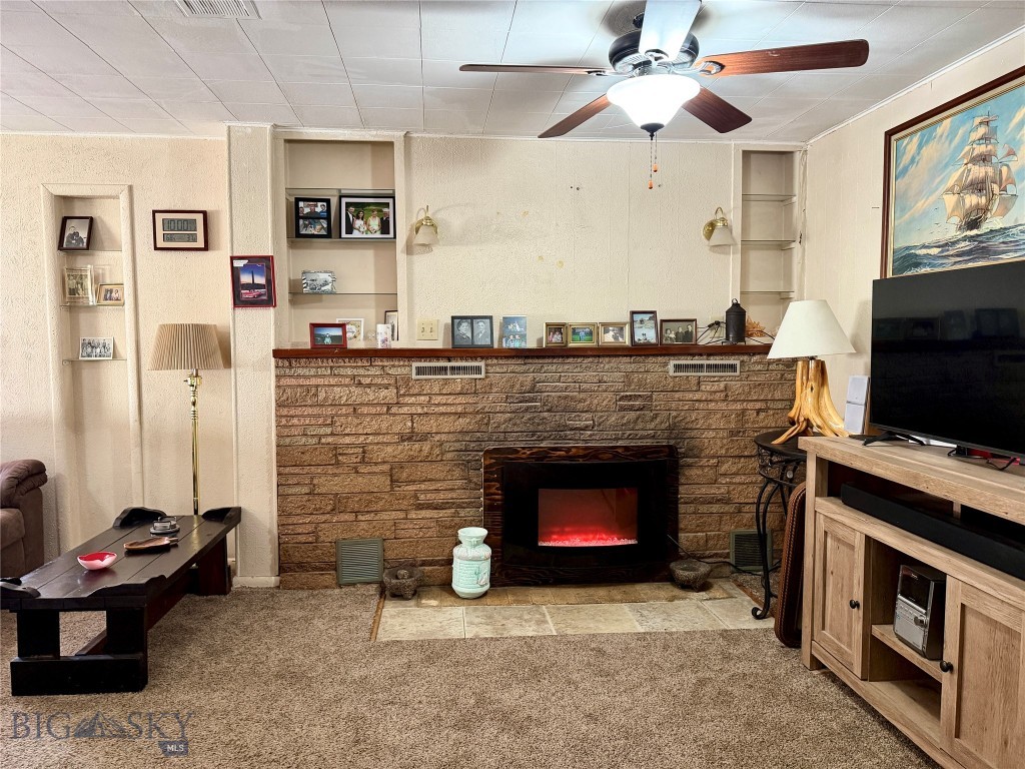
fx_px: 711
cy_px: 384
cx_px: 512
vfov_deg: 56.8
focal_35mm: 24
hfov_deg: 71.6
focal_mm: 6.76
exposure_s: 1/60
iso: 320
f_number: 1.78
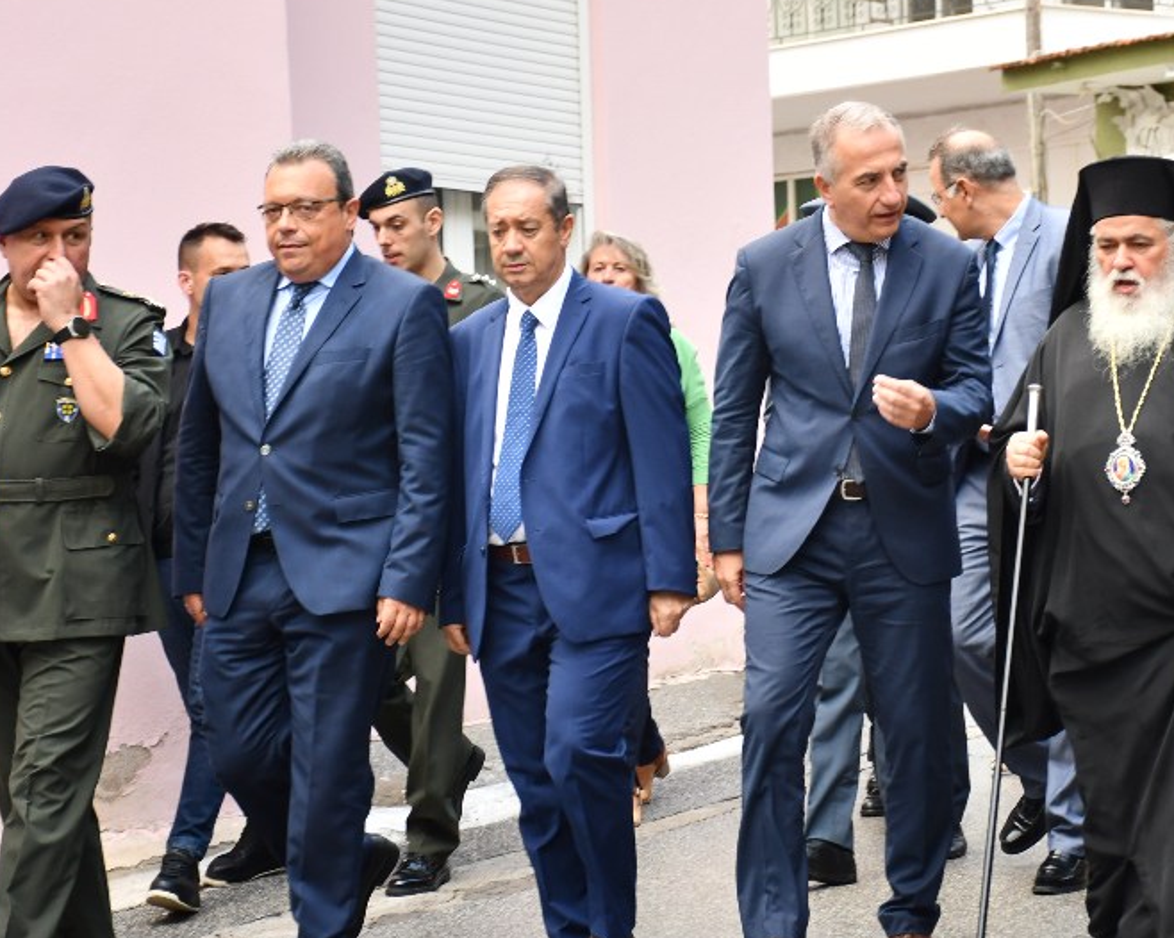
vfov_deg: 13.5
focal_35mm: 114
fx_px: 3960
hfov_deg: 16.8
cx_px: 837
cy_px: 354
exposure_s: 1/250
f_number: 4.8
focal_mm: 52
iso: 640
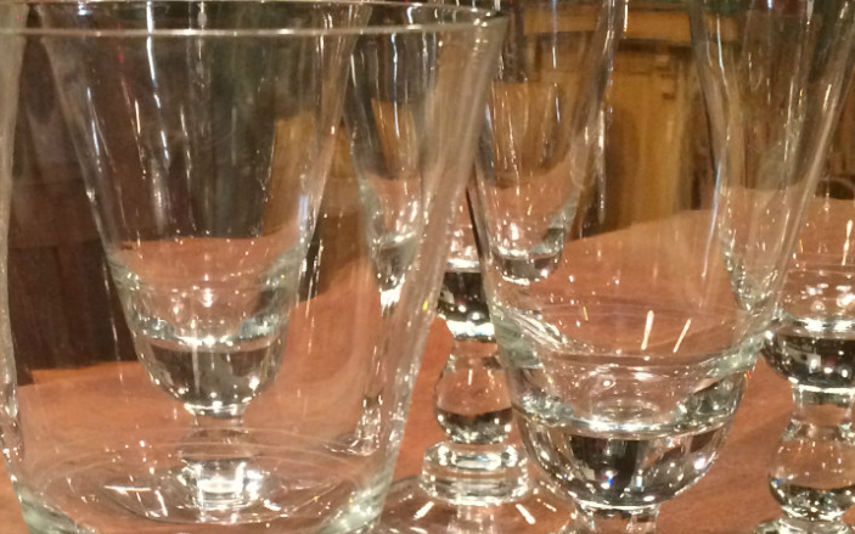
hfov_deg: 29.3
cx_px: 320
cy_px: 508
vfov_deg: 18.2
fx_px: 1631
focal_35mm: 70
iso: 320
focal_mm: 4.15
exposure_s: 1/24
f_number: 2.2
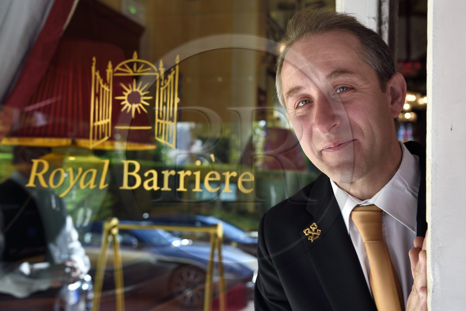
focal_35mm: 42
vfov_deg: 31.9
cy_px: 156
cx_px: 233
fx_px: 544
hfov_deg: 46.4
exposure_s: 1/80
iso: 200
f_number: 5.6
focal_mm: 42
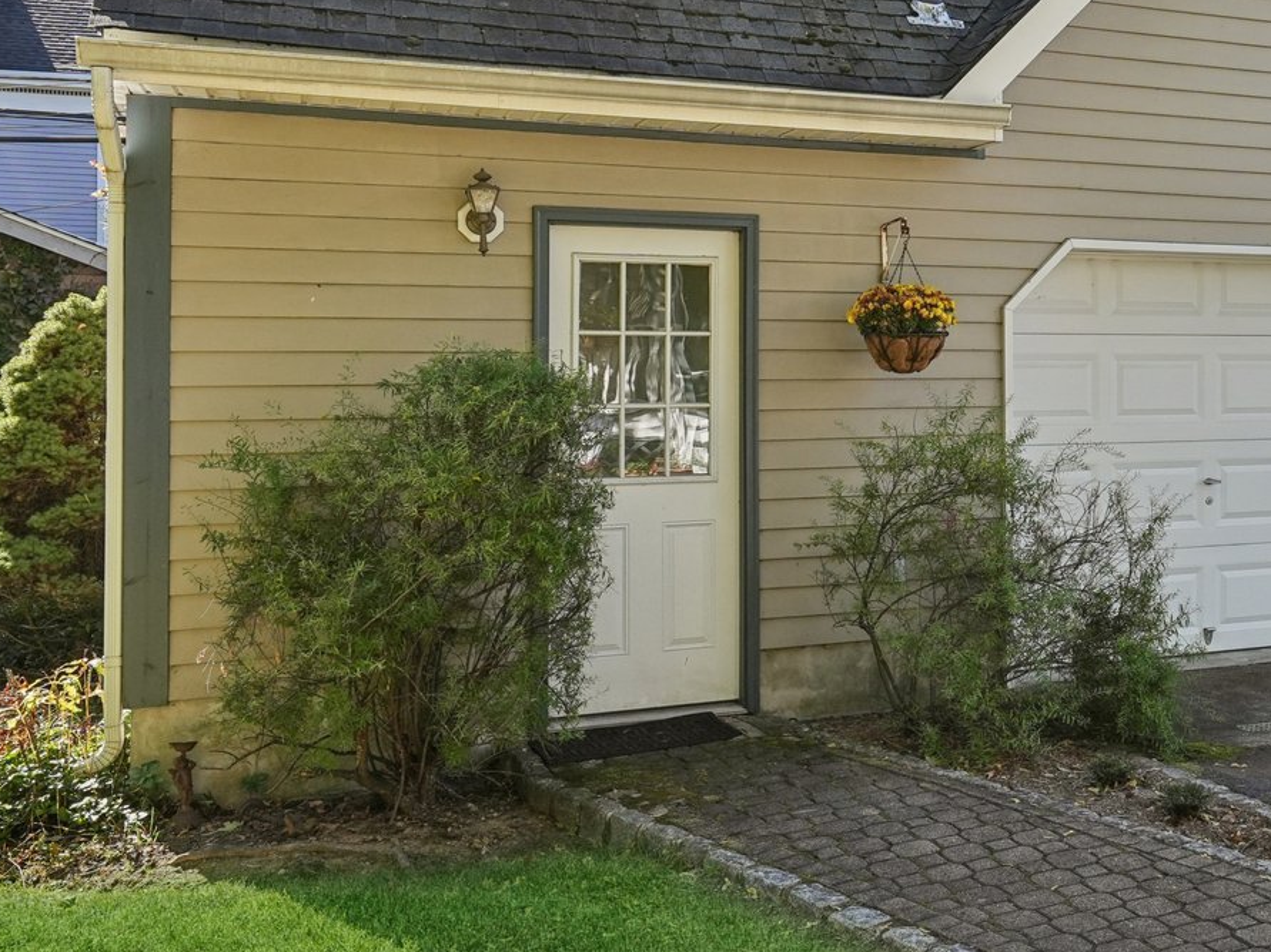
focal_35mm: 42
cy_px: 283
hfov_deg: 42.4
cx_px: 1050
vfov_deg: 33.9
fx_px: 1542
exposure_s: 1/200
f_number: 8
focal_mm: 19
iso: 400
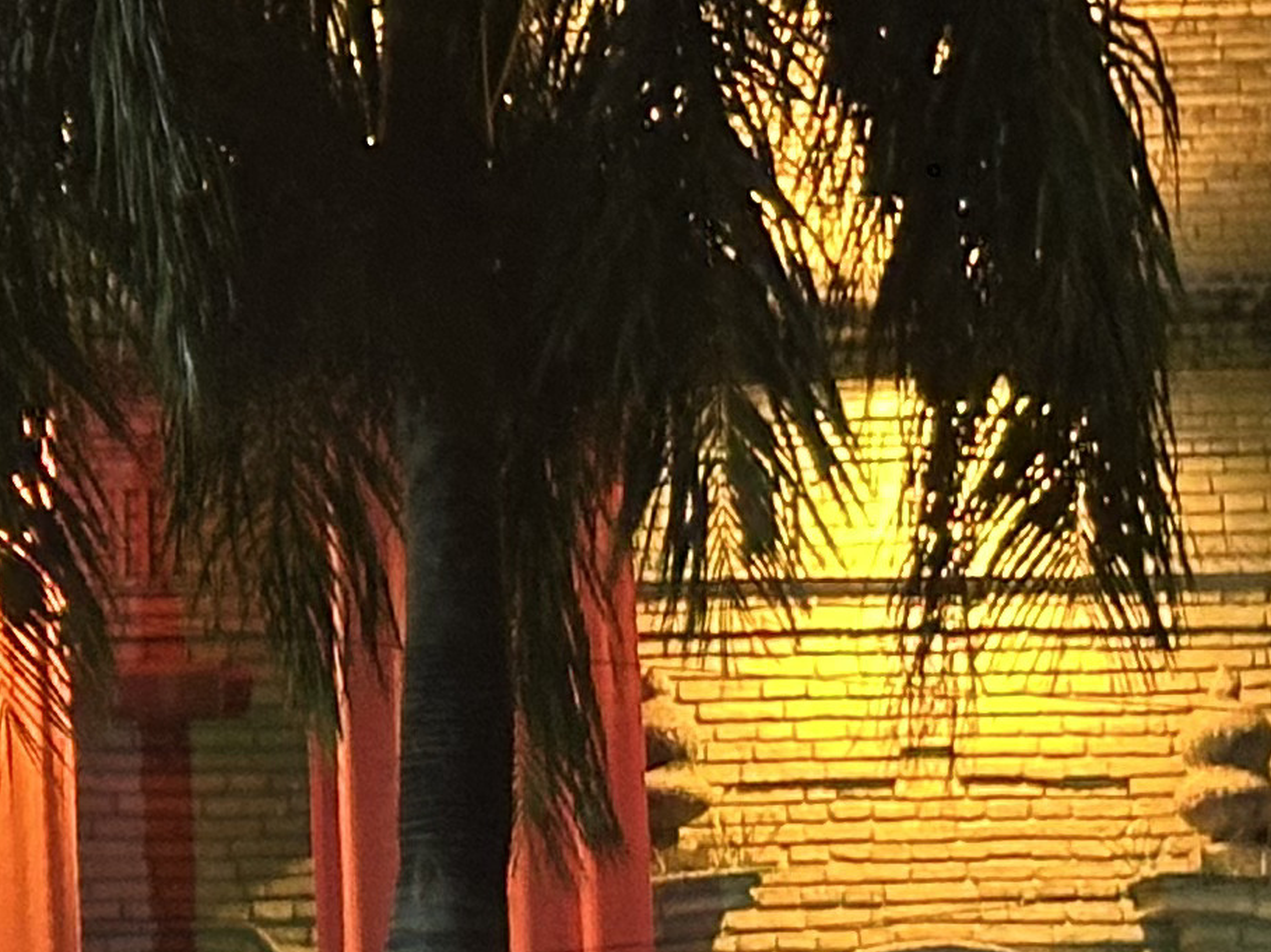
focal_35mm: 213
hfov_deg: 9.0
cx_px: -765
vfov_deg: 7.0
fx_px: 7818
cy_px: 895
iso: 320
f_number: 1.78
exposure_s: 1/33
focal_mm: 6.86
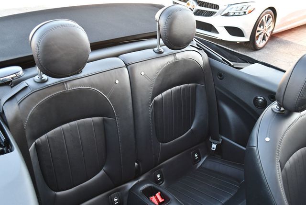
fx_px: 306
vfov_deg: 36.9
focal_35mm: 36
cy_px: 102
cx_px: 153
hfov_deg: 53.1
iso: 800
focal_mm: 18
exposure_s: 1/200
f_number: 3.5
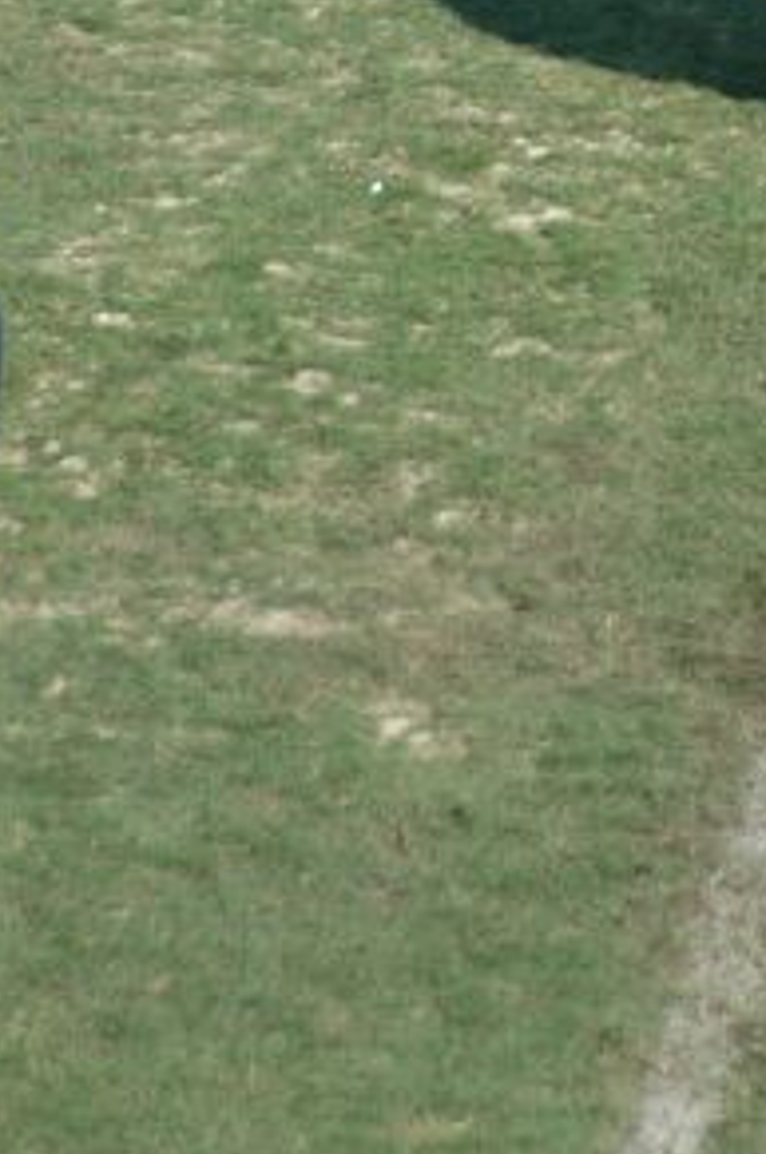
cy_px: -464
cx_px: 933
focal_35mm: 1057
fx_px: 33854
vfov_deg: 2.0
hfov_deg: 1.3
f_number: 6.3
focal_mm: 200
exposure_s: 1/500
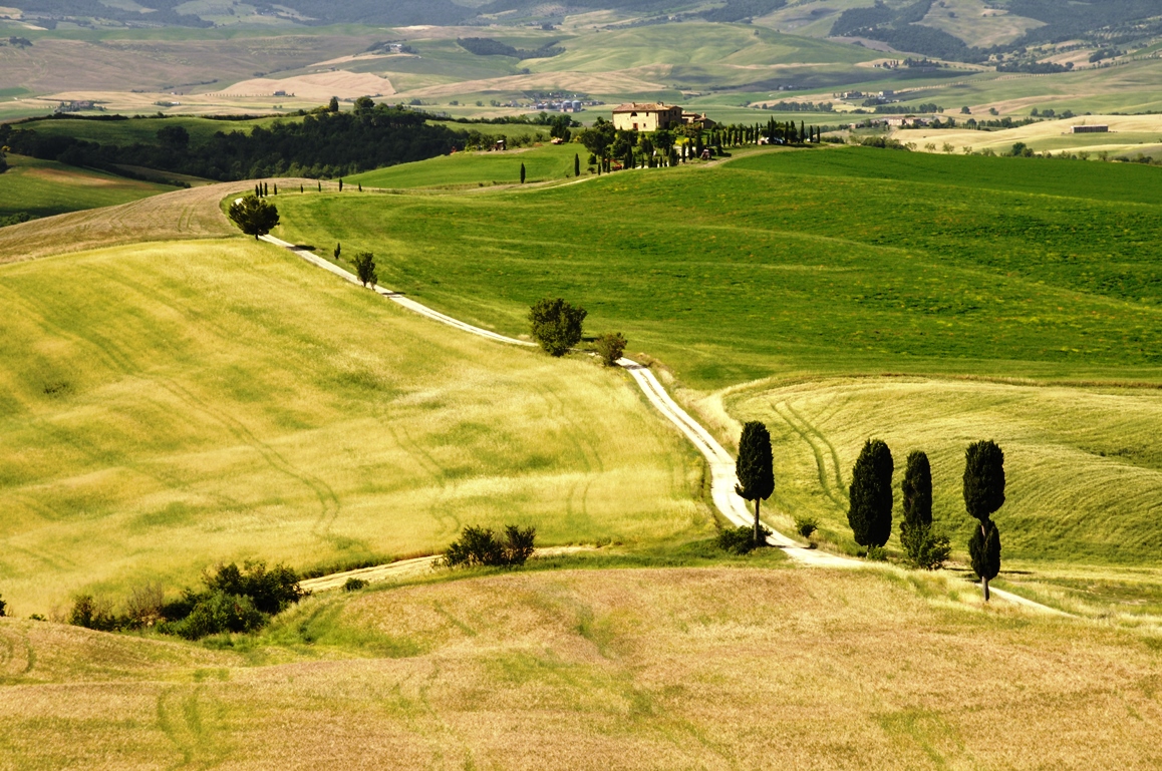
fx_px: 4110
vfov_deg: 10.7
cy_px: 386
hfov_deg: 16.1
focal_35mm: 128
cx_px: 581
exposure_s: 1/80
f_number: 11
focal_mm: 85
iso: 200
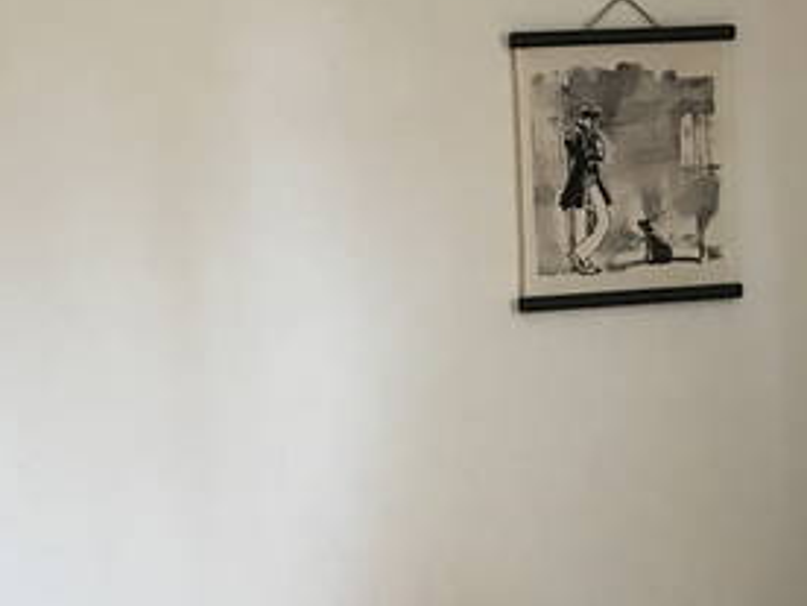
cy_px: 562
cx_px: 237
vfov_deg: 18.1
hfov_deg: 24.2
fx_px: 1865
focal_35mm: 80
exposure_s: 1/11
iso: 100
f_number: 1.8
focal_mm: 3.99
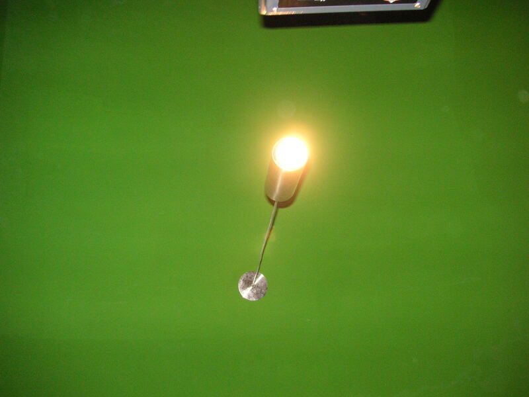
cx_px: 264
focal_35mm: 37
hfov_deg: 50.1
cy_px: 198
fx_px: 565
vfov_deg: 38.7
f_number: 2.8
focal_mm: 6.1
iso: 160
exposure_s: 1/45
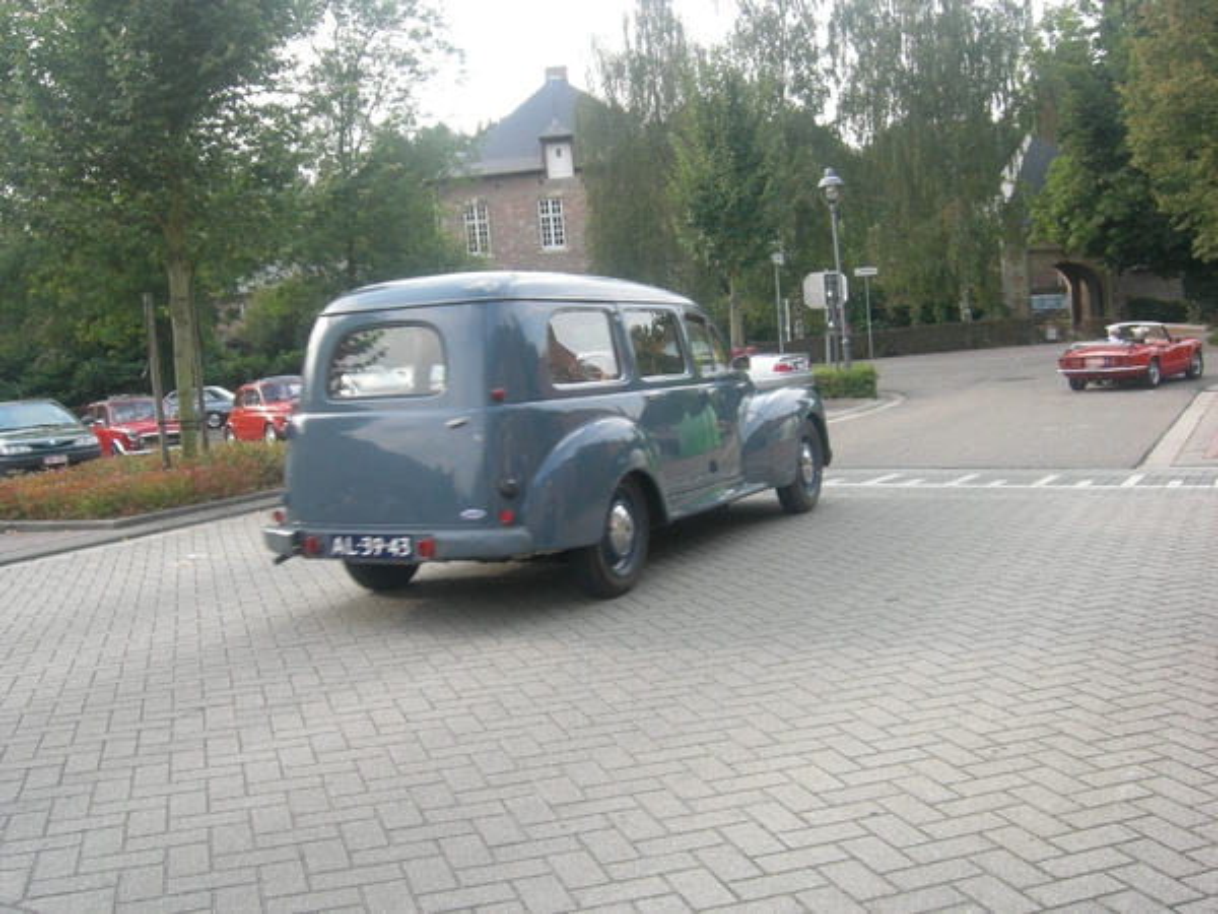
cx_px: 609
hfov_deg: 51.4
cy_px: 457
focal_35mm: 36
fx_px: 1267
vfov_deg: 39.7
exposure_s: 1/110
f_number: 3.8
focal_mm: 7.5
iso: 64
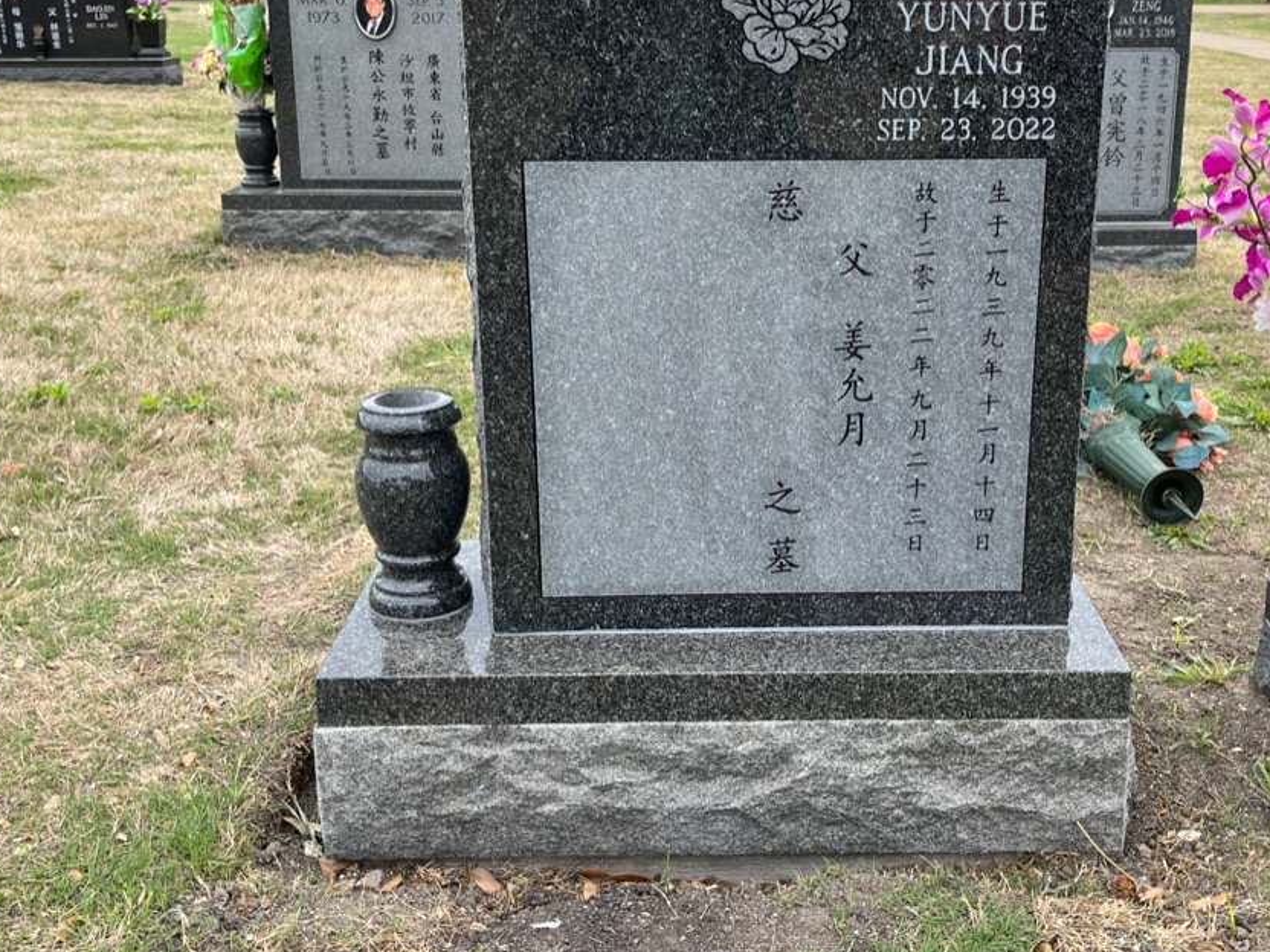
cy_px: 380
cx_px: 736
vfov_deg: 35.8
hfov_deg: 46.6
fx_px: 1468
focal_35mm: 40
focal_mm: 5.1
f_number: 1.6
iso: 50
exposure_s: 1/676
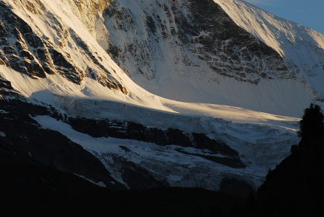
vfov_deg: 4.1
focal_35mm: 332
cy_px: -34
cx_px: 73
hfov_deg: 6.2
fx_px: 2993
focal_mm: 95
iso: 100
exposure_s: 1/60
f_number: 5.6
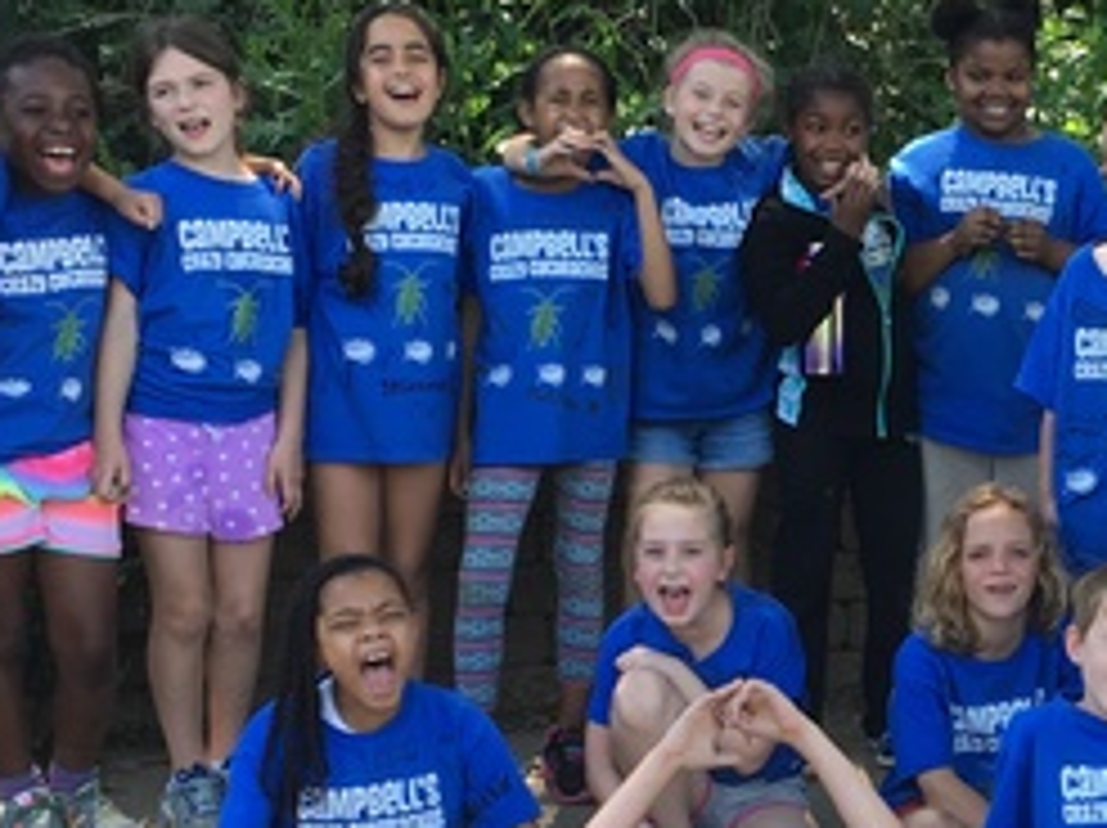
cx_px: 1120
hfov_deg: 22.1
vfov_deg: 17.3
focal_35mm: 85
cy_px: 608
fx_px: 2716
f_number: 2.2
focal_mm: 4.15
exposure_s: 1/160
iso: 25
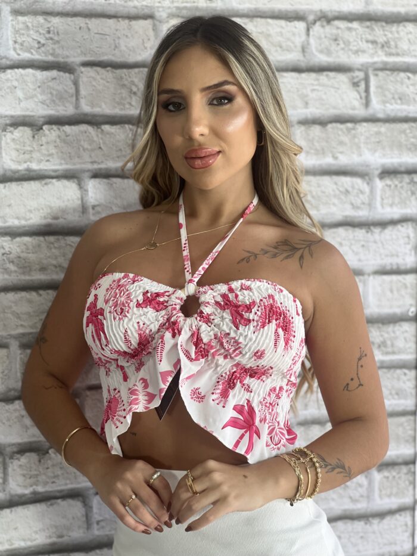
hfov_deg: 19.1
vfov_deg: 25.3
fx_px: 1236
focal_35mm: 77
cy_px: 278
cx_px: 208
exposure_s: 1/120
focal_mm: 9
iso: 100
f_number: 2.8
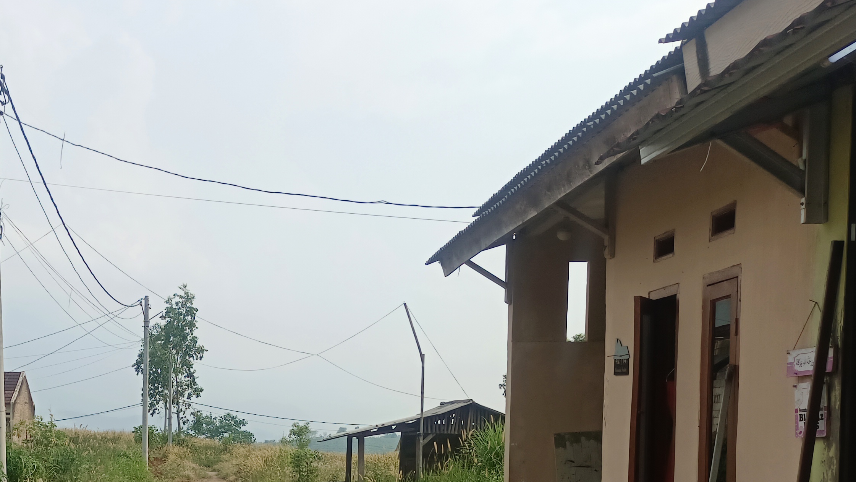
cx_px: 116
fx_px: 1271
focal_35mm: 56
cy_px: 466
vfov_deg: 20.8
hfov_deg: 35.4
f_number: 1.79
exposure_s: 1/585
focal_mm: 4.71
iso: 100
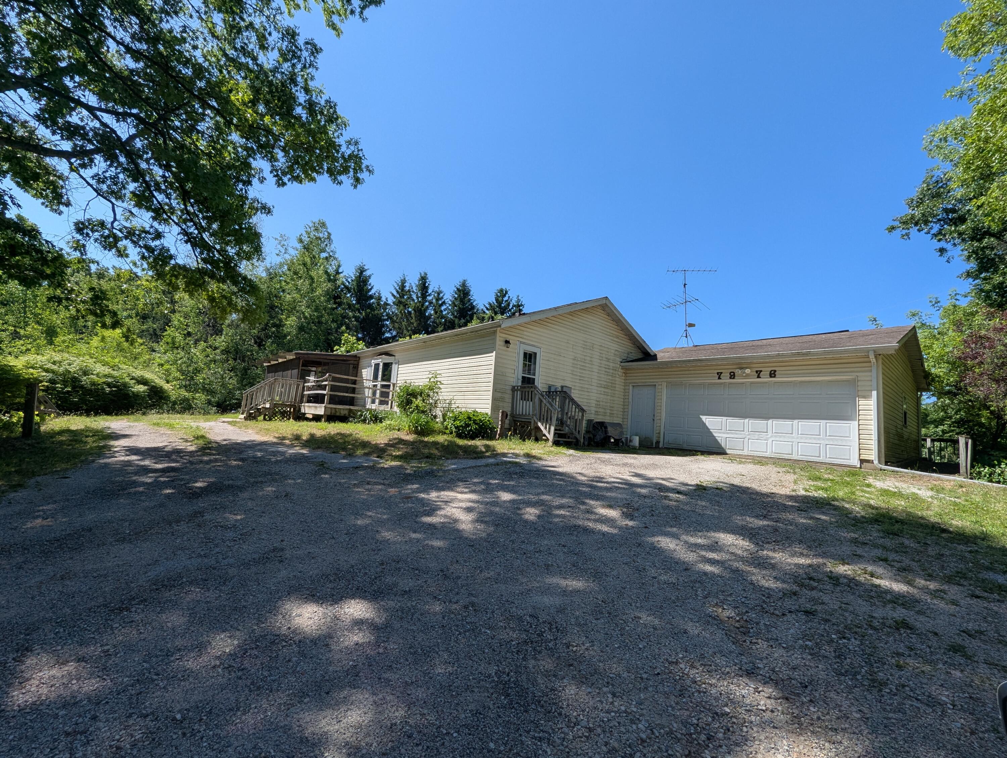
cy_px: 379
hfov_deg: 106.1
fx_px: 379
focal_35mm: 13
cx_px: 504
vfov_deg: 90.0
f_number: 2.2
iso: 46
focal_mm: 1.95
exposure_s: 1/1065
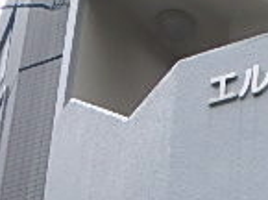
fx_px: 718
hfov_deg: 19.1
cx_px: 377
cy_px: 380
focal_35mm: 93
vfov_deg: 13.8
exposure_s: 1/640
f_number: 3.5
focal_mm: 3.7
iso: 125
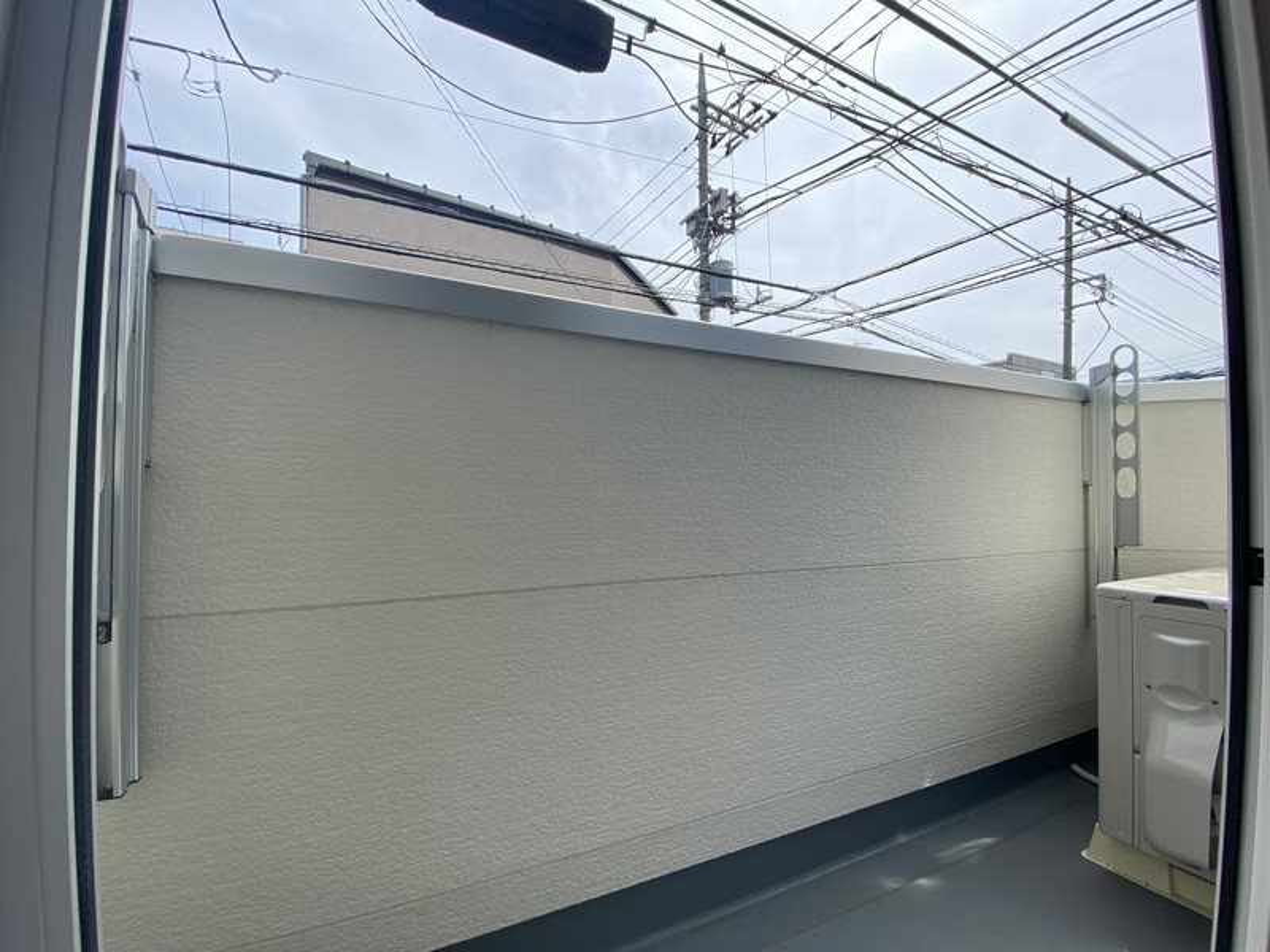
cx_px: 635
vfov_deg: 89.9
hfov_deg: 106.2
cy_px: 476
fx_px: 477
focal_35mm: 13
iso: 20
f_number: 2.4
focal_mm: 1.54
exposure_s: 1/440
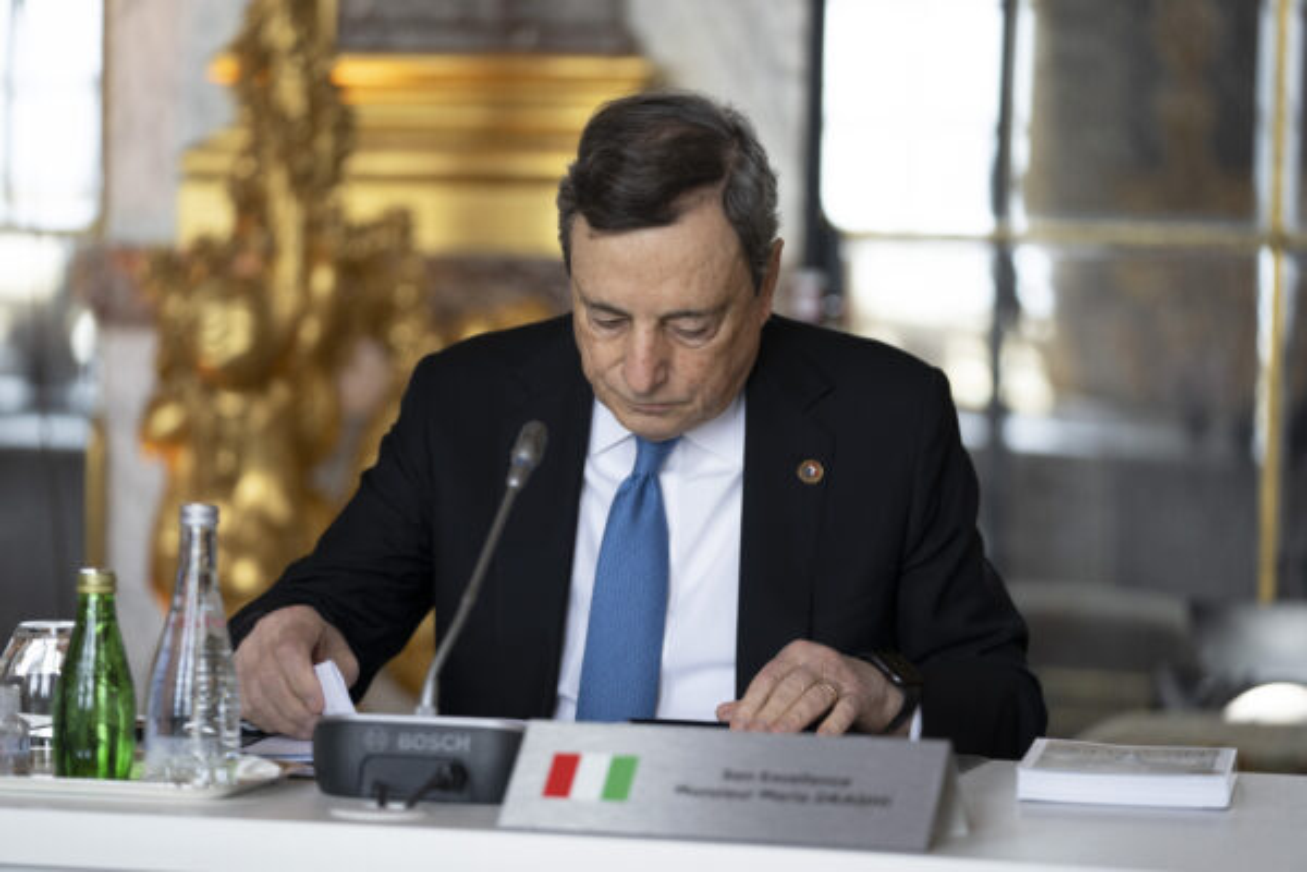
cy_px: 436
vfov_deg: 10.5
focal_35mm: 131
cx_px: 654
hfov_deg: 15.6
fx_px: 4756
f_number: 2.8
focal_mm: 131
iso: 640
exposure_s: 1/250
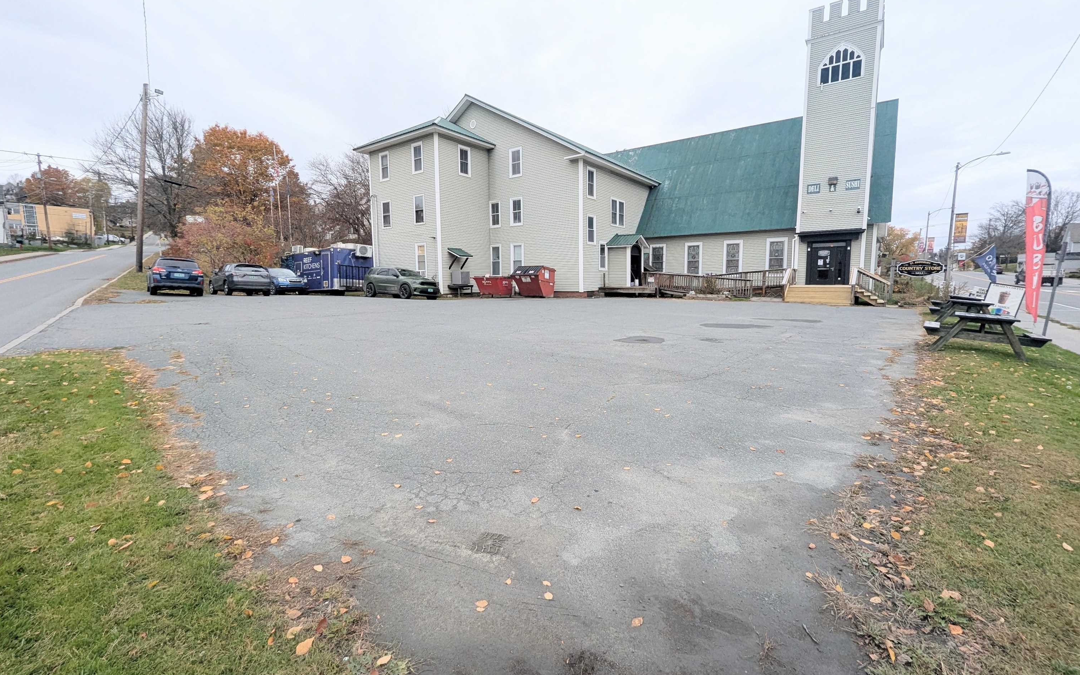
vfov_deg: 78.6
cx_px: 539
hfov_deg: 105.3
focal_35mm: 14
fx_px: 412
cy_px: 323
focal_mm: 1.95
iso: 48
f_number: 2.2
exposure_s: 1/1073
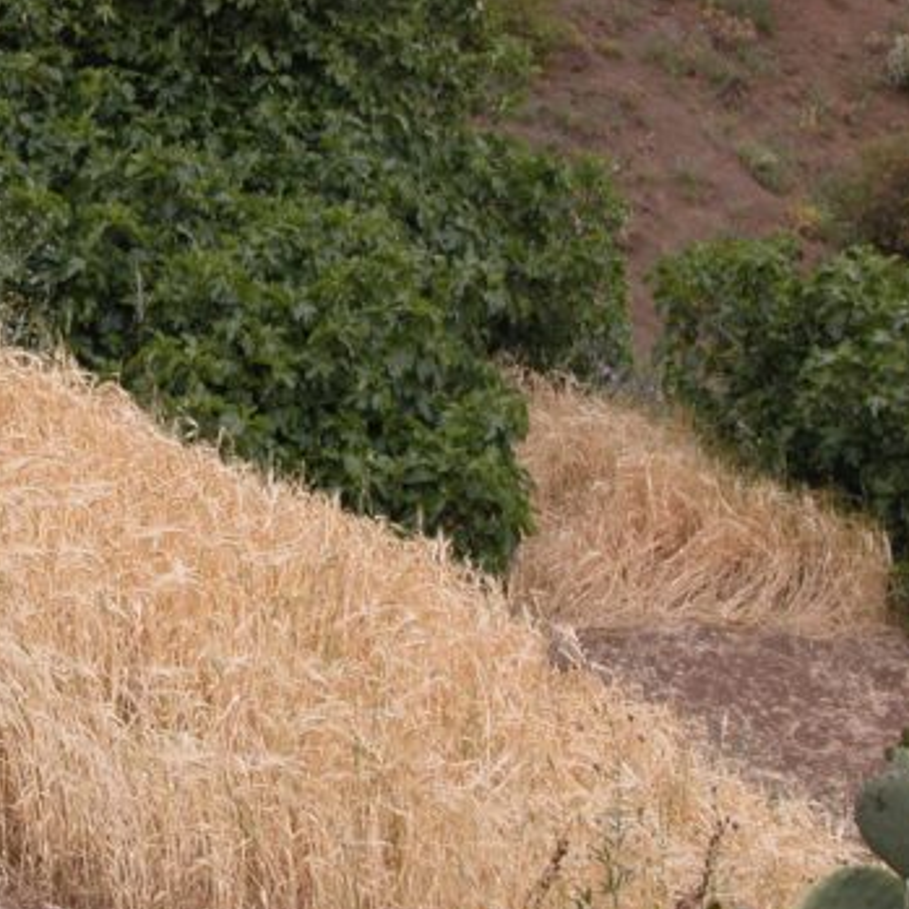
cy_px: 365
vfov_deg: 25.3
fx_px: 2020
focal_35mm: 68
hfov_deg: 24.7
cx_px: 112
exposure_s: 1/220
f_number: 5
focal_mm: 8.9
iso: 100
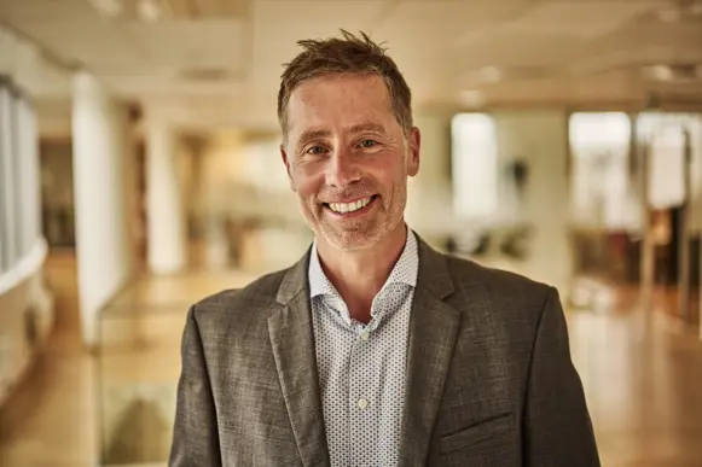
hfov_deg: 39.6
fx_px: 975
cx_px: 351
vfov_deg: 27.0
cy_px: 234
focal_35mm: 50
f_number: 1.8
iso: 200
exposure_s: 1/400
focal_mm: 50
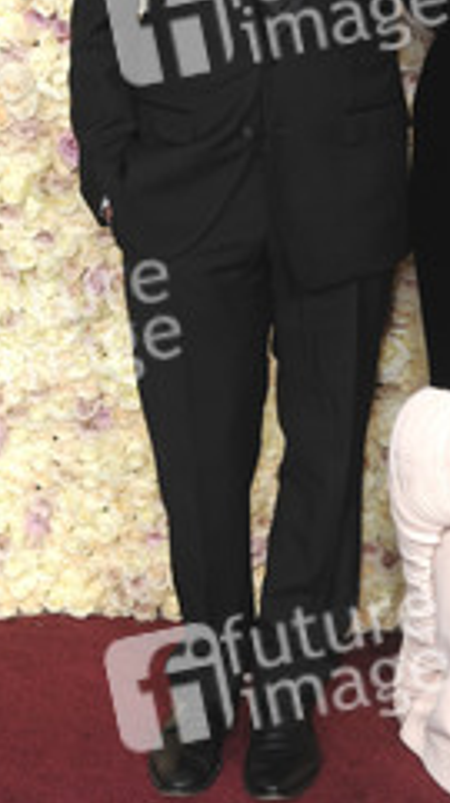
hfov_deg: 9.9
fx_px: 2596
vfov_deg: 17.5
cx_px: 375
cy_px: 173
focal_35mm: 122
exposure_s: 1/250
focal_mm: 70
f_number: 13
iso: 1000
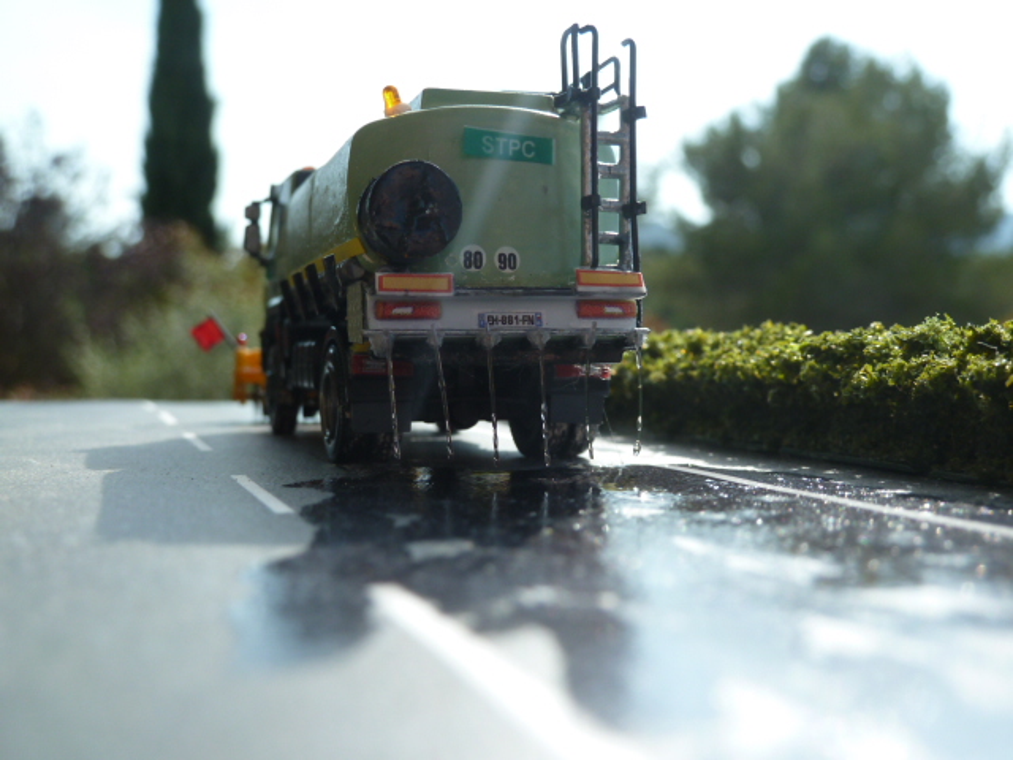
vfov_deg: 36.0
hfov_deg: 46.8
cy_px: 380
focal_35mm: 40
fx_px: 1171
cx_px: 506
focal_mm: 6.5
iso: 80
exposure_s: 1/400
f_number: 4
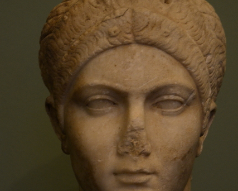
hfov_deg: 11.8
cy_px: 137
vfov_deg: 9.4
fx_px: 1154
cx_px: 119
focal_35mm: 164
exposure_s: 1/8
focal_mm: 75
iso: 1250
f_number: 5
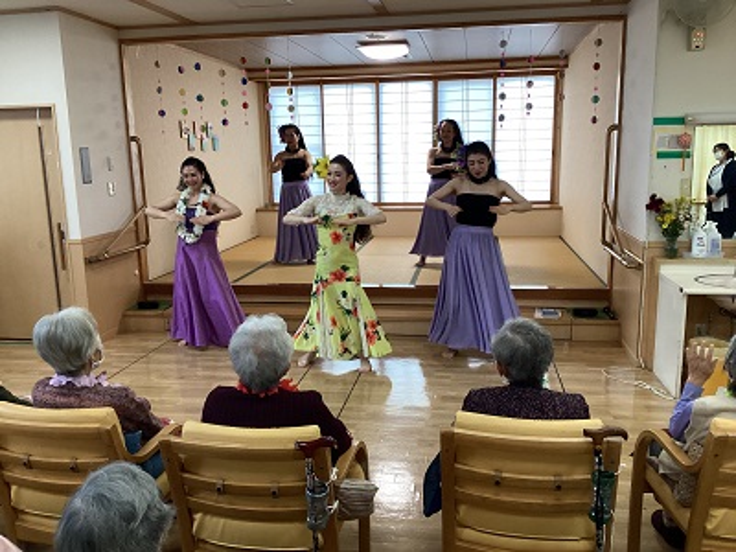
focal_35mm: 31
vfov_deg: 45.4
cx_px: 368
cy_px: 276
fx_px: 659
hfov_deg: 58.4
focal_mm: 3.3
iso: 80
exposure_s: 1/60
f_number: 2.4
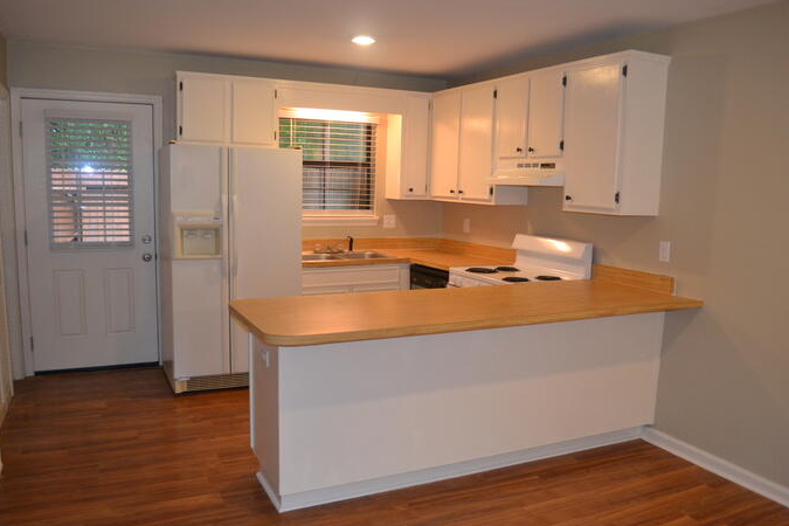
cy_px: 269
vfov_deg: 46.4
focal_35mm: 28
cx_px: 395
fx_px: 614
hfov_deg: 65.5
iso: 900
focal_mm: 18
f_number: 3.5
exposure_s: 1/60
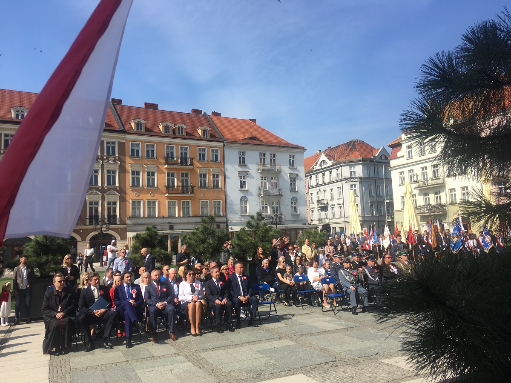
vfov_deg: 48.2
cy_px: 192
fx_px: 428
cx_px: 256
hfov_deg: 61.7
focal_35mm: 29
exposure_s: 1/1374
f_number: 2.2
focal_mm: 4.15
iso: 25
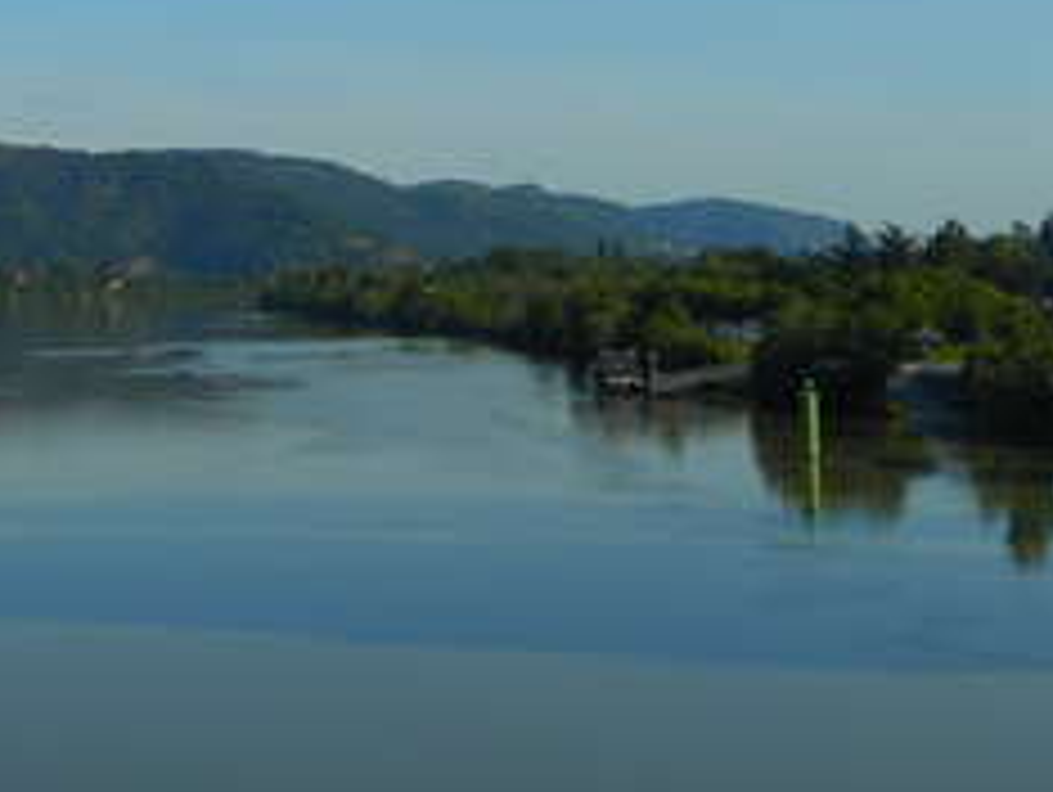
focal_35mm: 87
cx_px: 112
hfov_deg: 22.0
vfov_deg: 16.6
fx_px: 2649
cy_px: -27
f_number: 4.2
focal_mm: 6
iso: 80
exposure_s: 1/800
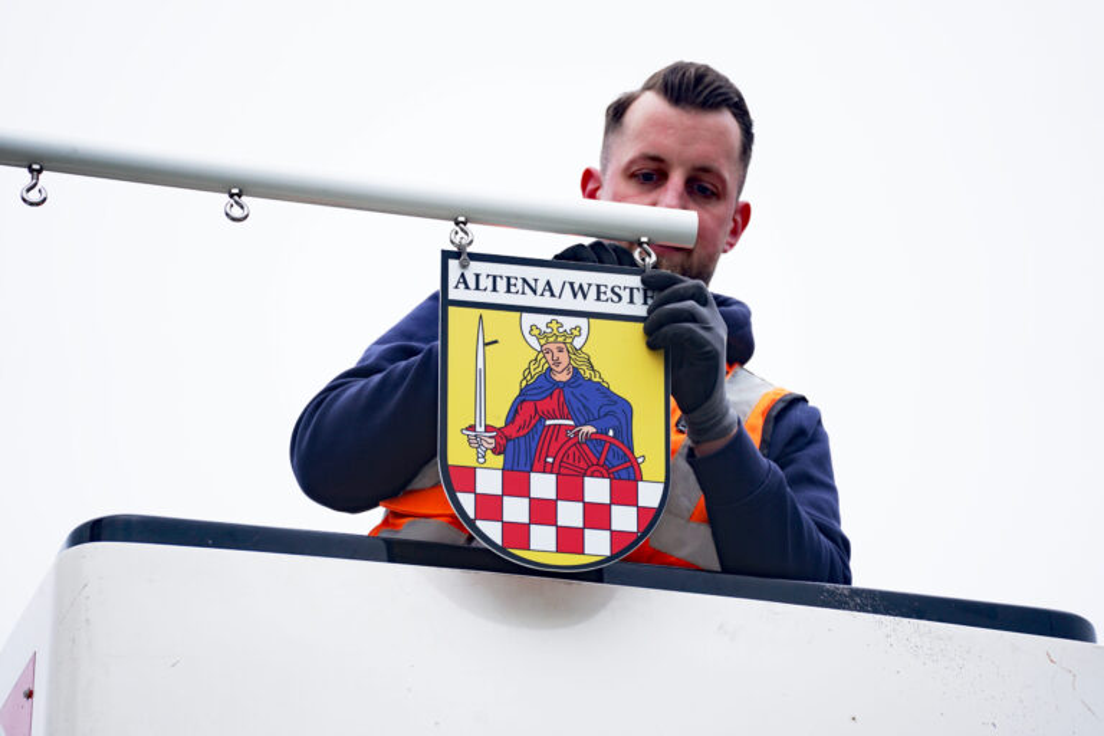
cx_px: 552
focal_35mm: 207
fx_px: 6348
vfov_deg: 6.6
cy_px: 368
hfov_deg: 9.9
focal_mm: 207
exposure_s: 1/250
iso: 160
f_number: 5.6
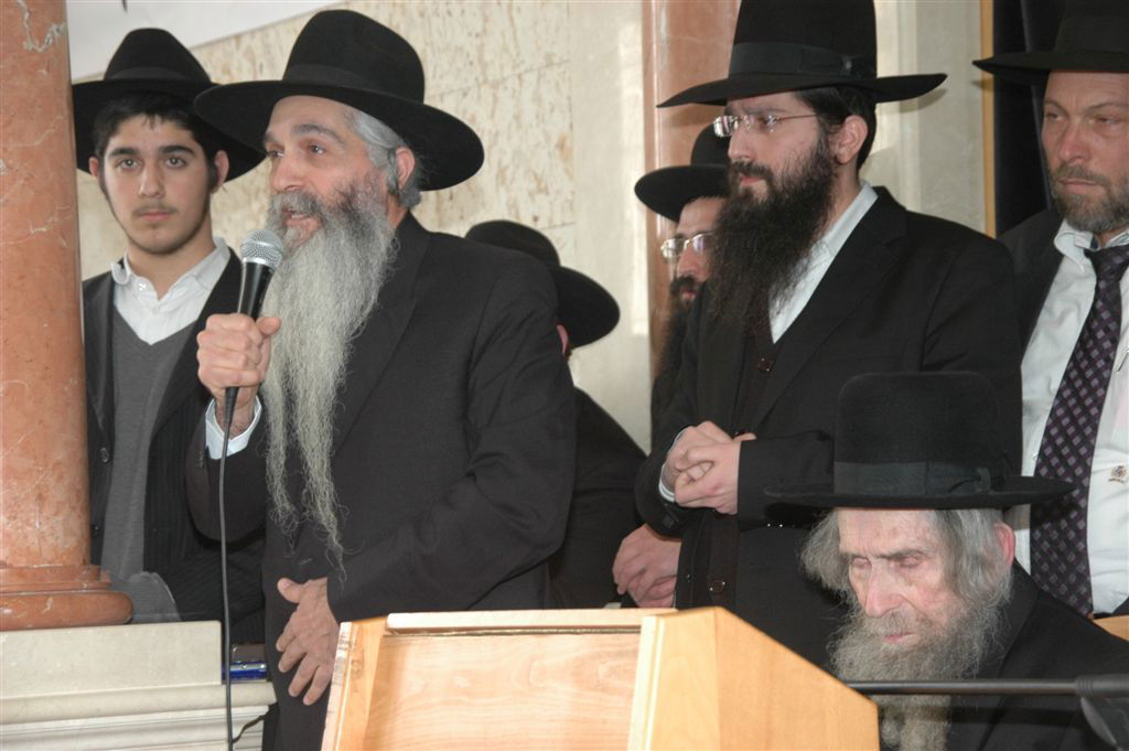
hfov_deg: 17.5
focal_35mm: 117
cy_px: 376
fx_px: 3666
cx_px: 564
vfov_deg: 11.7
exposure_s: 1/60
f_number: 5.6
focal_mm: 78
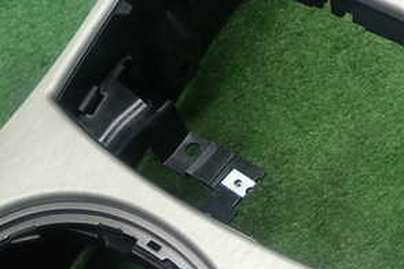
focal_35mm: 53
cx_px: 302
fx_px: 595
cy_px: 232
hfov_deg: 36.6
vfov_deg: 24.9
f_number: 2
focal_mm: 4.5
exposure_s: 1/60
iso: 200
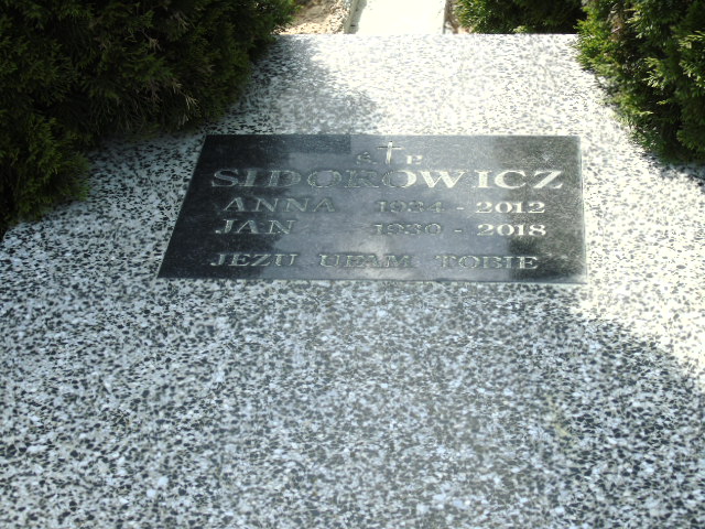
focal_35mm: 82
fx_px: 1670
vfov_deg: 18.0
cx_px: 352
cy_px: 264
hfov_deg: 23.8
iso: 80
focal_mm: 15
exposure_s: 1/400
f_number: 4.1
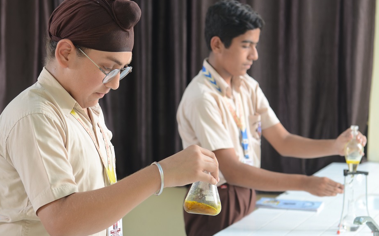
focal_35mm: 114
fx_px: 1177
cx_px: 192
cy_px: 116
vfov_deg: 11.5
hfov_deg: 18.3
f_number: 4
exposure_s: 1/100
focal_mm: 70
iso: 200
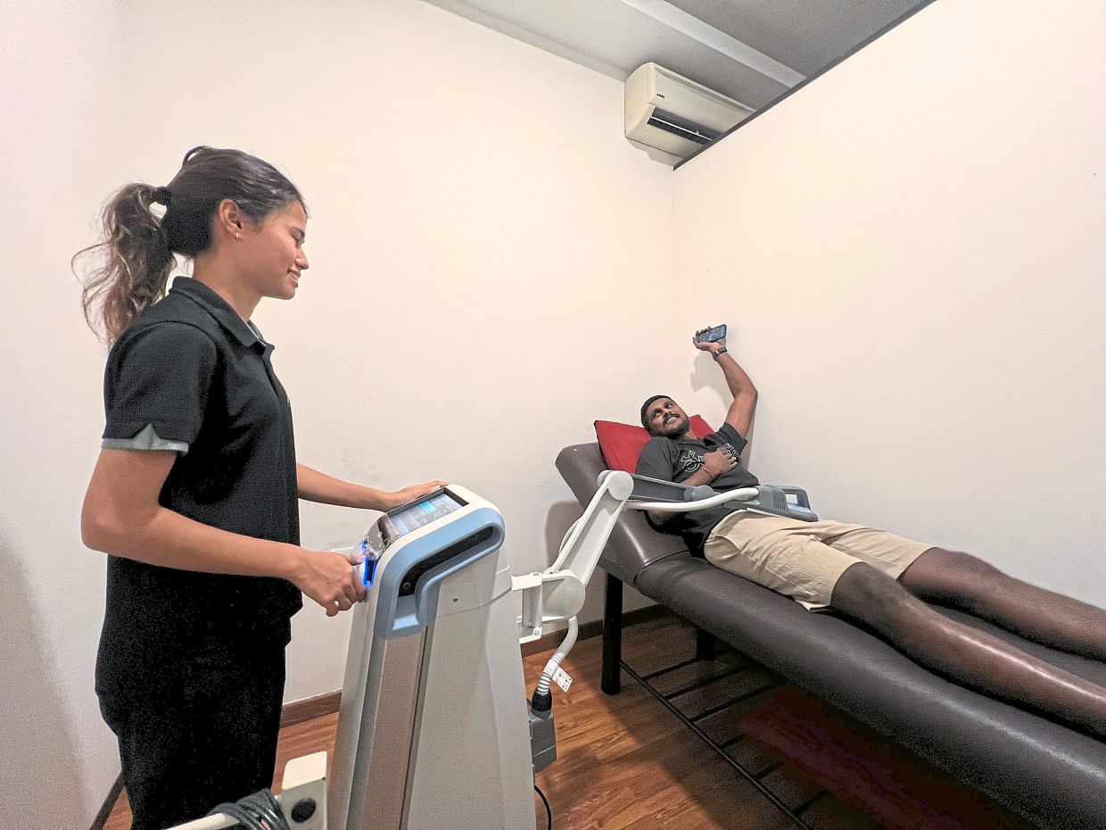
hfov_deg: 106.2
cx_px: 553
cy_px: 415
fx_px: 415
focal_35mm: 13
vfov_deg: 89.9
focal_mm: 1.57
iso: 250
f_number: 1.8
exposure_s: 1/50
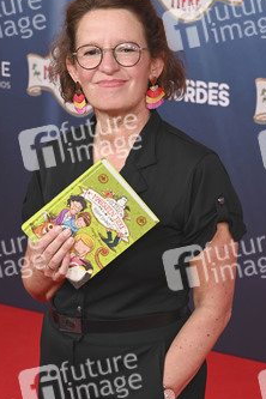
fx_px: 997
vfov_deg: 22.6
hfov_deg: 15.2
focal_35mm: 90
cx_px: 115
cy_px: 202
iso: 1000
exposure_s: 1/125
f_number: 8
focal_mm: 75
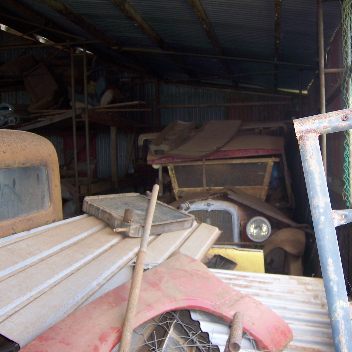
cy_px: 177
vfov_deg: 39.2
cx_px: 236
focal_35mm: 43
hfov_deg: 38.7
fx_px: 495
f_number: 2.8
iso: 80
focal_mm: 6.2
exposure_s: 1/60
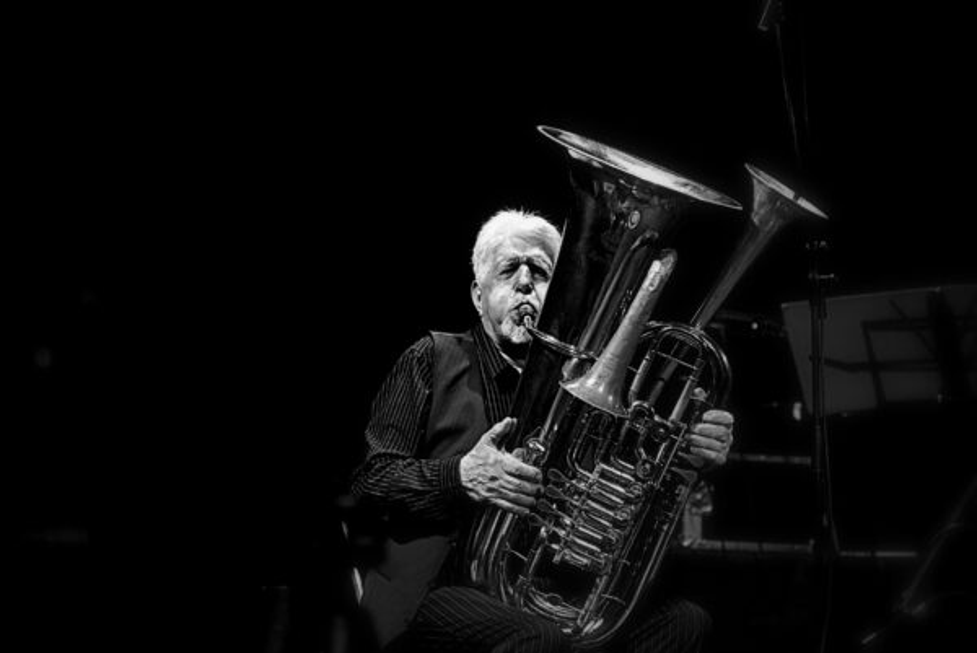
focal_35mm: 110
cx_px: 488
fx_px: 2987
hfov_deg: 18.6
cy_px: 326
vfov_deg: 12.5
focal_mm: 110
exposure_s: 1/500
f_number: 2.8
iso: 1600
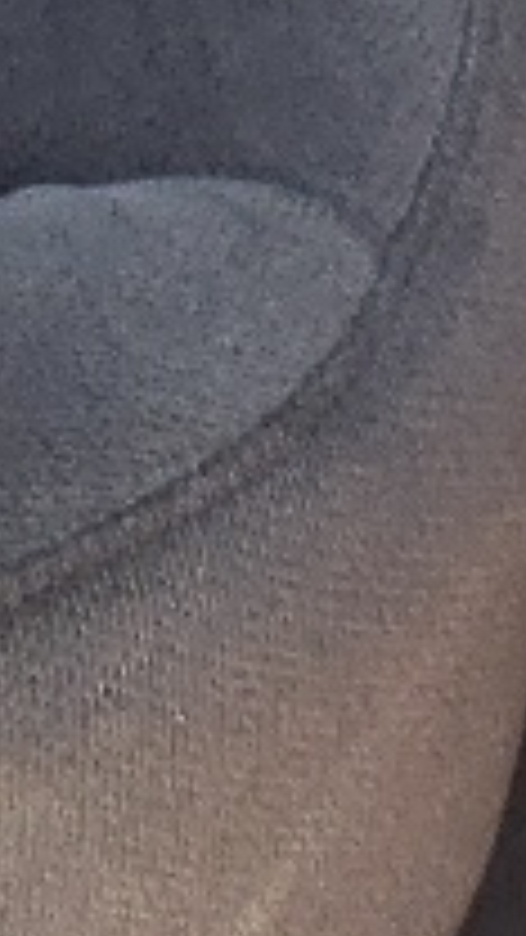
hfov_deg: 5.5
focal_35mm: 218
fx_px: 5405
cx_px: -270
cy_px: -1364
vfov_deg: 8.9
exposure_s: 1/303
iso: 50
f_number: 1.5
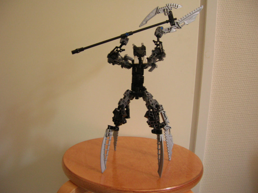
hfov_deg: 54.0
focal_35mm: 34
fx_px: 253
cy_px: 96
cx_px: 129
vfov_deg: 41.7
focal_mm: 5.7
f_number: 2.9
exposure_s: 1/4.1
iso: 167
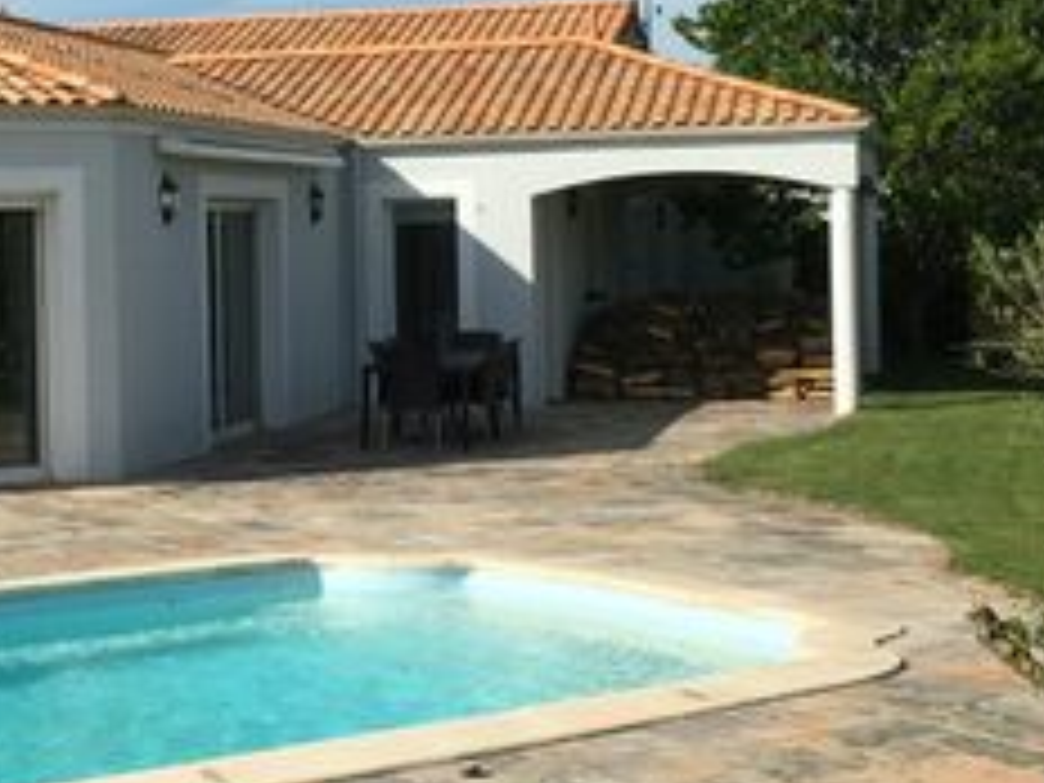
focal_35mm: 75
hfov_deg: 25.9
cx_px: 378
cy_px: 238
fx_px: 2262
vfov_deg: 19.6
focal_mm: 4.15
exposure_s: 1/2079
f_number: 2.2
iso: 25
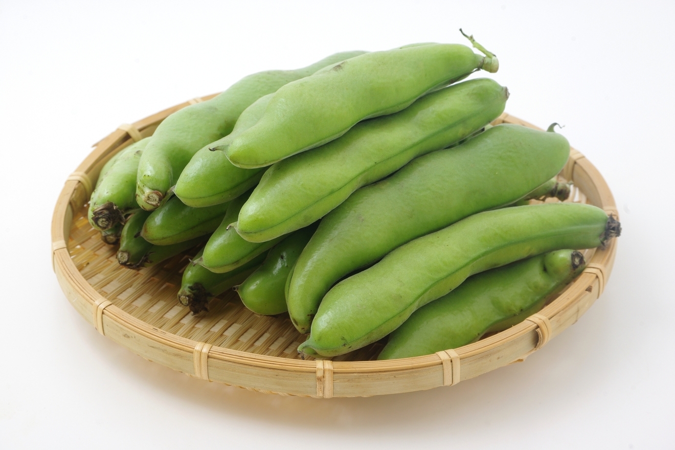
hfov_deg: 17.1
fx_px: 2250
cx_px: 338
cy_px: 225
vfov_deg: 11.4
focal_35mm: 120
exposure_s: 10
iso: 100
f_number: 13
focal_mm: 80
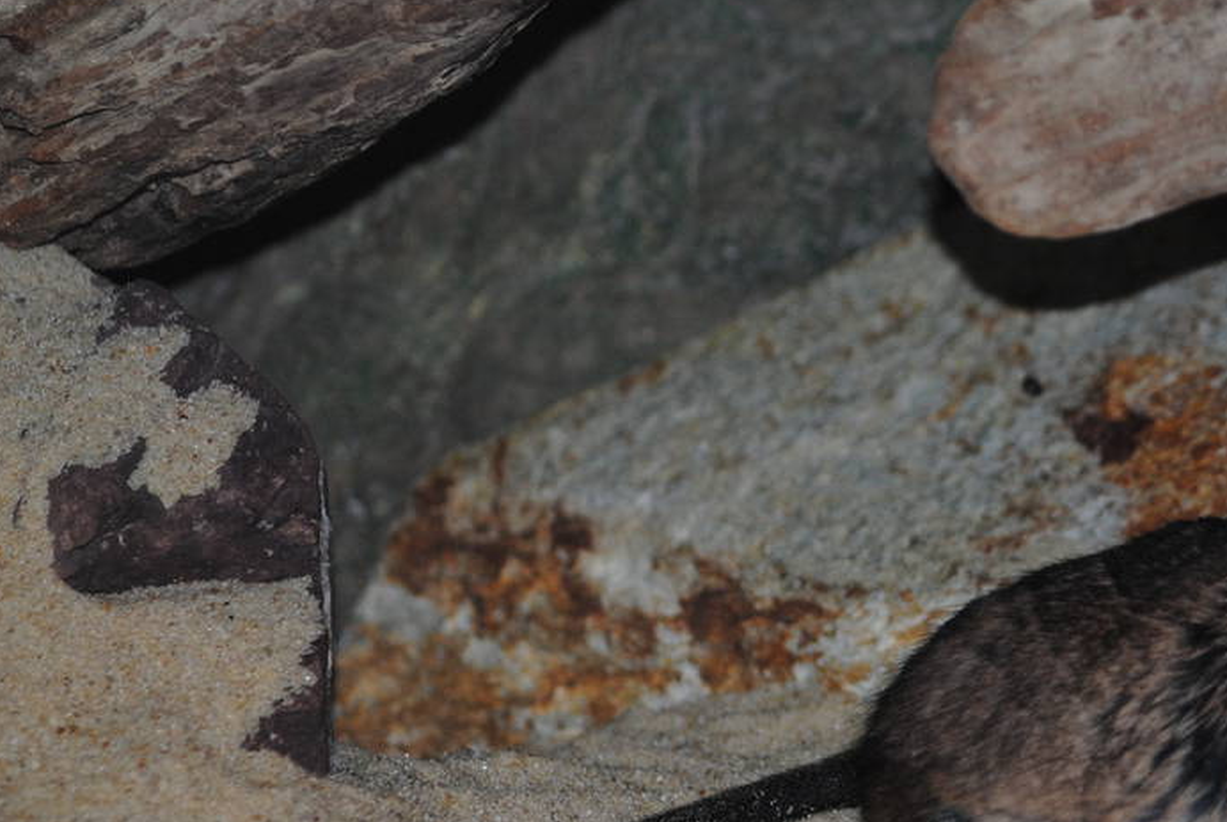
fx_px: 10075
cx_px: 1154
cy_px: 516
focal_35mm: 295
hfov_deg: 6.9
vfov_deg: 4.7
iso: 200
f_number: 4.5
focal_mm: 85
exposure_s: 1/60
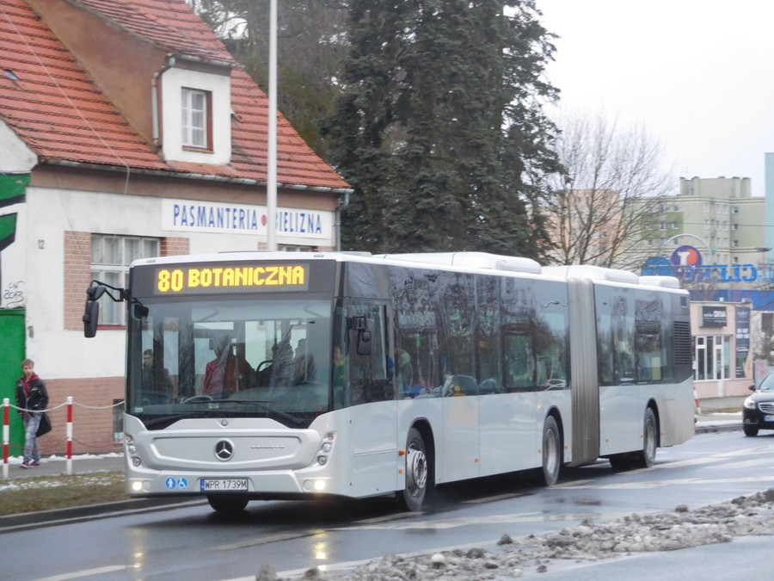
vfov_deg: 13.2
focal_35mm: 112
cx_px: 387
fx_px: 2504
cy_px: 290
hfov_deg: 17.6
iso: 400
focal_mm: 20
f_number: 4.9
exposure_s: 1/160
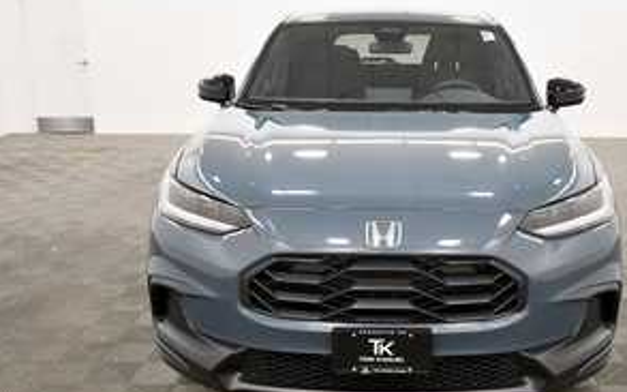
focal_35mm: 39
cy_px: 228
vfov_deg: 32.7
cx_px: 392
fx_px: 666
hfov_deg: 49.9
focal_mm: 19
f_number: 5.6
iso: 1400
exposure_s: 1/125
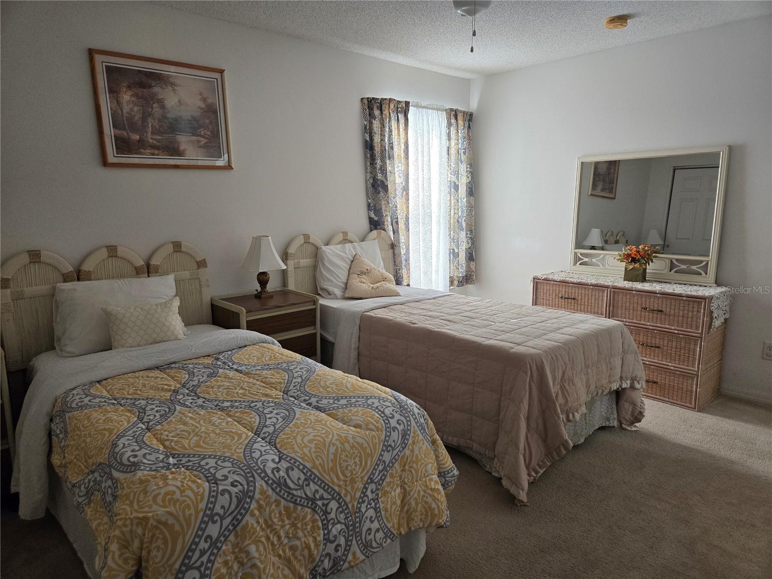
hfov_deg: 73.9
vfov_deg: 58.9
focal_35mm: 23
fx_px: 513
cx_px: 386
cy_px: 290
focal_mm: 5.4
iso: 200
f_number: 1.8
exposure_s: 1/180
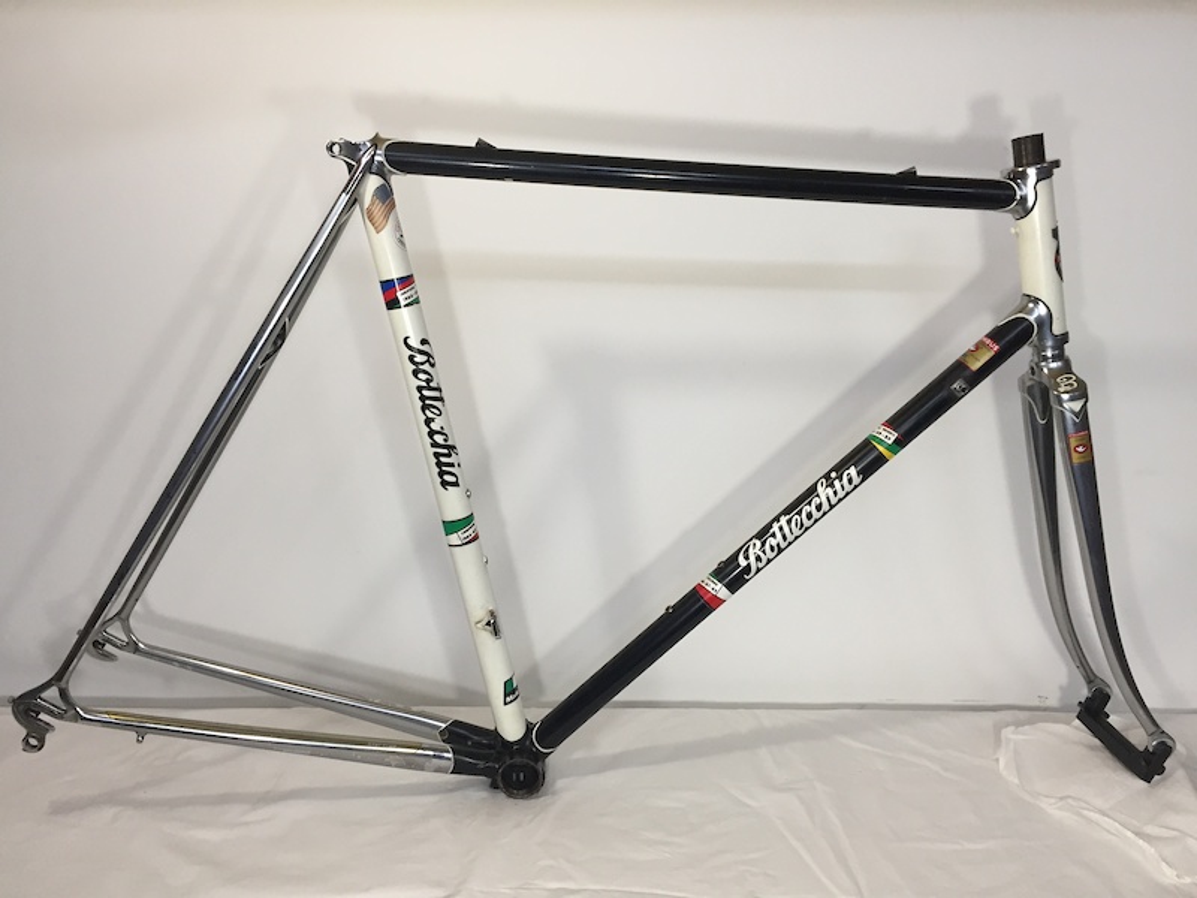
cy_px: 449
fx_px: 1003
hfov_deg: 61.7
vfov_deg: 48.2
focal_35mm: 29
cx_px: 598
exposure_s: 1/30
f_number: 2.2
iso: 40
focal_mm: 4.15
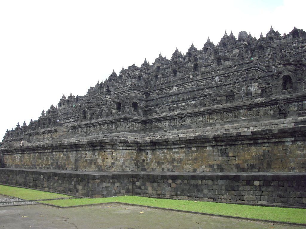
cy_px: 114
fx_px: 336
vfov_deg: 37.7
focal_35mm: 38
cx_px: 153
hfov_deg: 49.0
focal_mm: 6.2
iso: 100
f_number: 2.8
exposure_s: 1/400
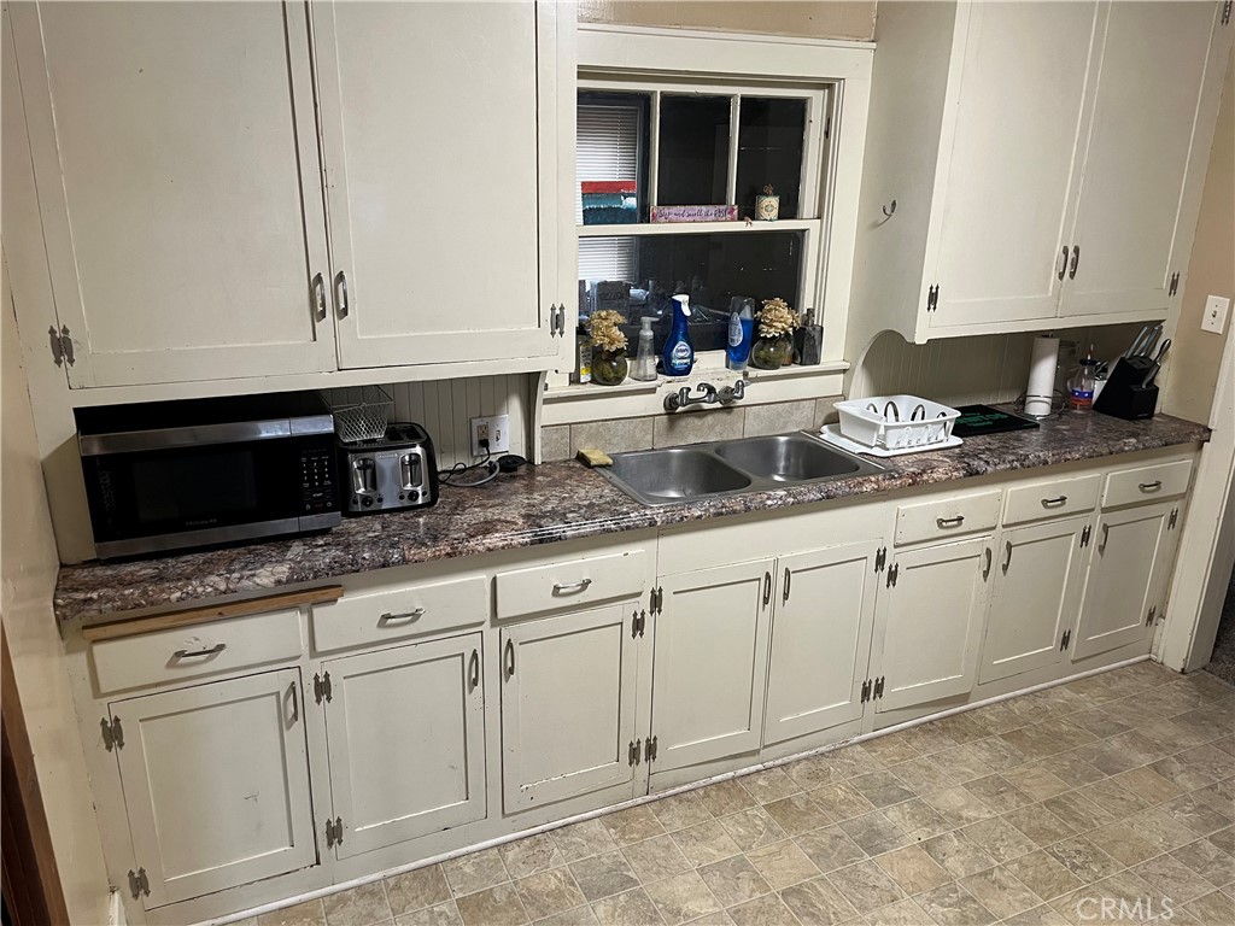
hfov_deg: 67.3
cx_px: 618
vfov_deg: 53.1
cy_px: 463
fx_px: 928
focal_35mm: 26
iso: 160
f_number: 1.6
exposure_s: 1/60
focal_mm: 5.1
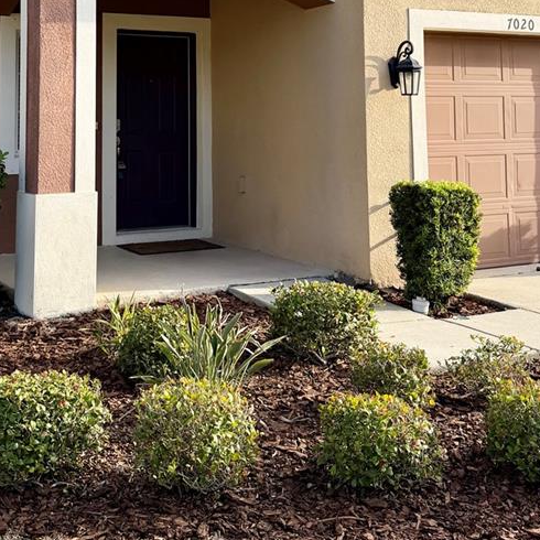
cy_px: 40
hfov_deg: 32.7
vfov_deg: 31.1
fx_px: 918
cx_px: 214
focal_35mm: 52
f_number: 1.78
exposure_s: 1/2611
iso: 100
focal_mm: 6.76
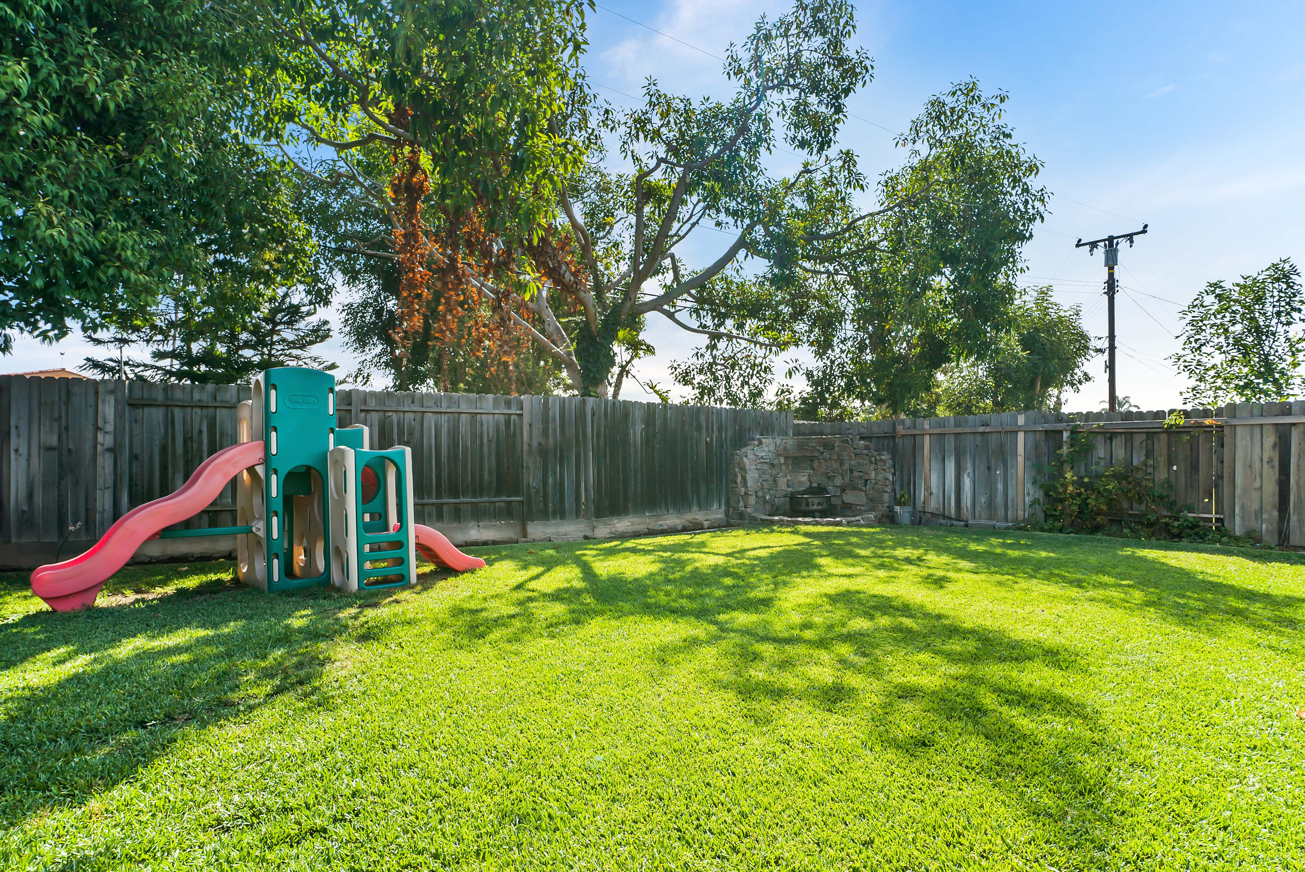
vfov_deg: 70.5
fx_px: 617
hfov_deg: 93.2
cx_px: 652
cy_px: 436
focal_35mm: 17
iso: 100
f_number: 11
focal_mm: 17
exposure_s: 1/50
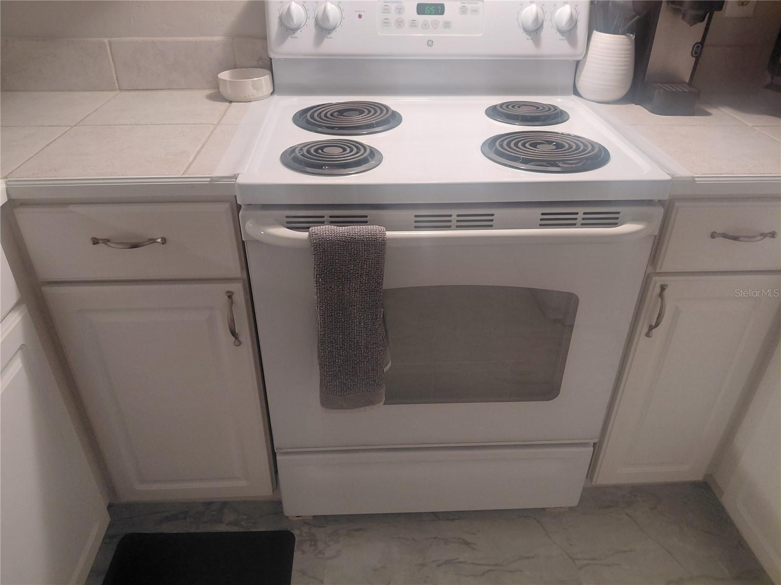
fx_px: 564
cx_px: 390
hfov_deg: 69.4
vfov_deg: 54.9
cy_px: 292
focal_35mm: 25
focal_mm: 4.69
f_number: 1.8
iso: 400
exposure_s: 1/60
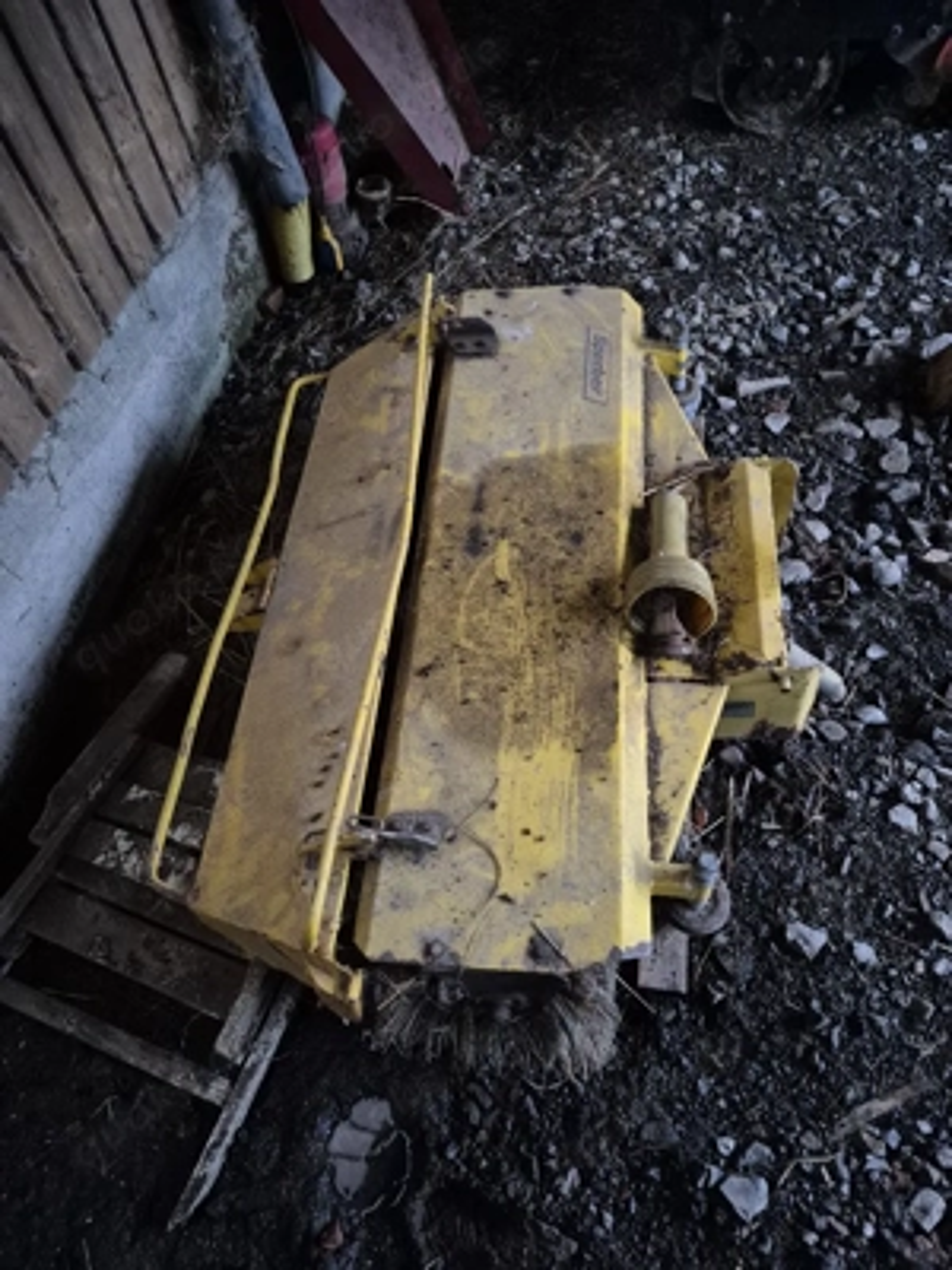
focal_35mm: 23
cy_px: 635
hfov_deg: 58.9
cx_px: 476
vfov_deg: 73.9
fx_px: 843
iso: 1600
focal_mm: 5.4
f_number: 1.8
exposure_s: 1/25
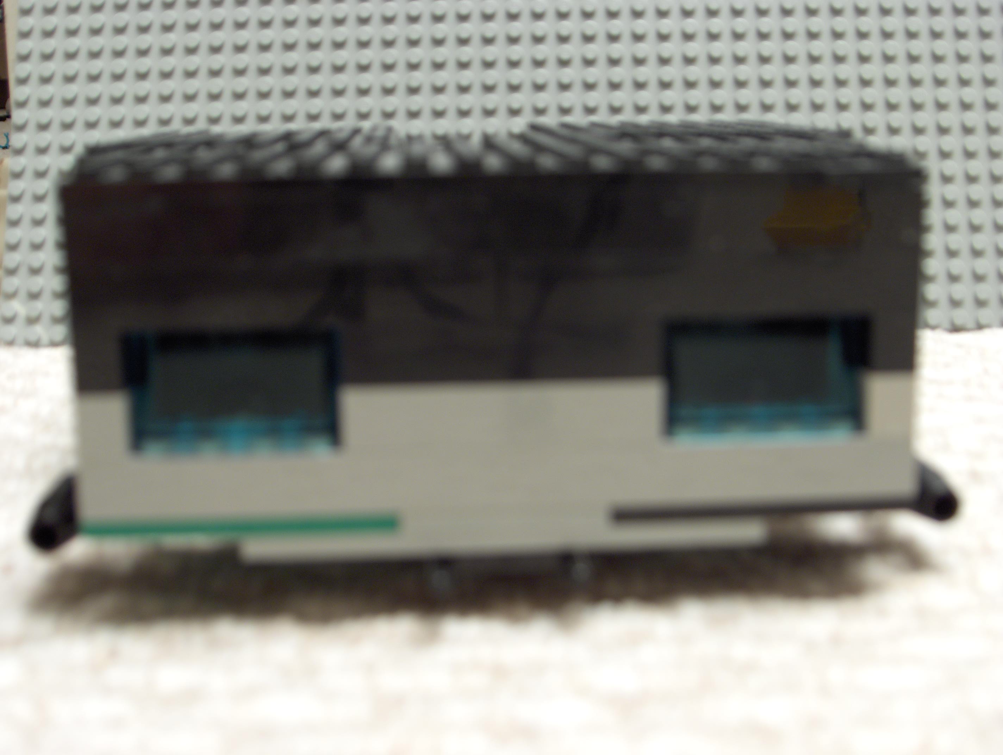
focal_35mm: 44
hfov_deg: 42.9
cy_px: 378
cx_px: 502
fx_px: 1277
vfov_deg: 32.9
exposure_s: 1.17
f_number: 2.9
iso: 100
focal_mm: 9
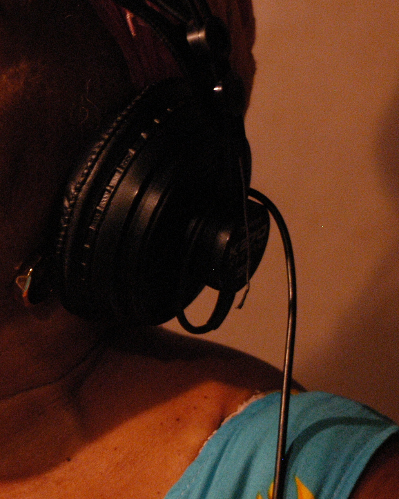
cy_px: 201
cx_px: -173
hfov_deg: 13.0
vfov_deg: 17.0
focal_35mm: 113
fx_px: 1668
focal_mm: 34
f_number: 2.8
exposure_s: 1/80
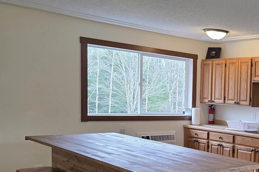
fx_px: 367
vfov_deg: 26.0
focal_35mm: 51
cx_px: 271
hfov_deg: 34.6
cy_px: 137
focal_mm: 6.3
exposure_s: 1/120
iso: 125
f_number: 1.7
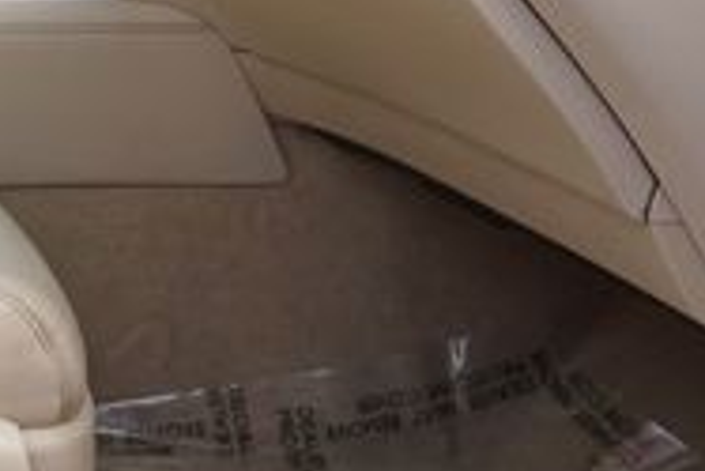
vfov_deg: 16.1
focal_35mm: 82
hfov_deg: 21.9
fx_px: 1607
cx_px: -253
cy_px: -79
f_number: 9
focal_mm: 16
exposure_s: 1/100
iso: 100
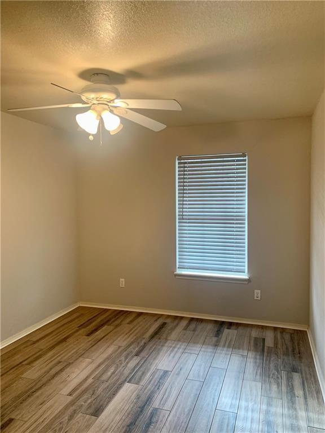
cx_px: 162
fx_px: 325
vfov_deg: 67.3
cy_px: 216
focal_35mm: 26
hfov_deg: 53.1
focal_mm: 4.25
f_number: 1.8
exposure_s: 1/60
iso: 125
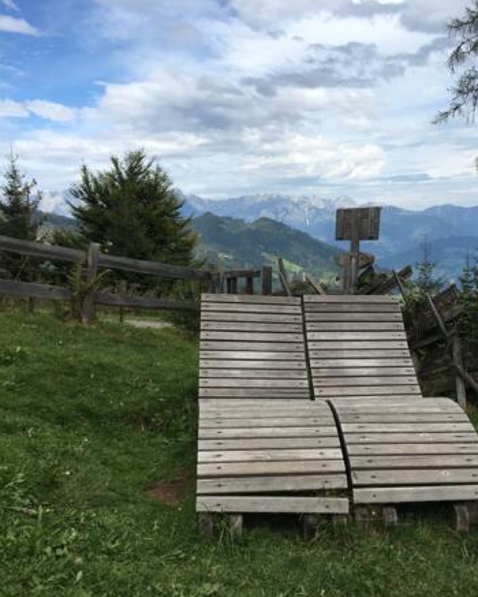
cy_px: 299
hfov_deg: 39.0
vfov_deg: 47.9
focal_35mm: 38
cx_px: 290
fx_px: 672
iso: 25
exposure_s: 1/1832
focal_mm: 4.15
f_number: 2.2
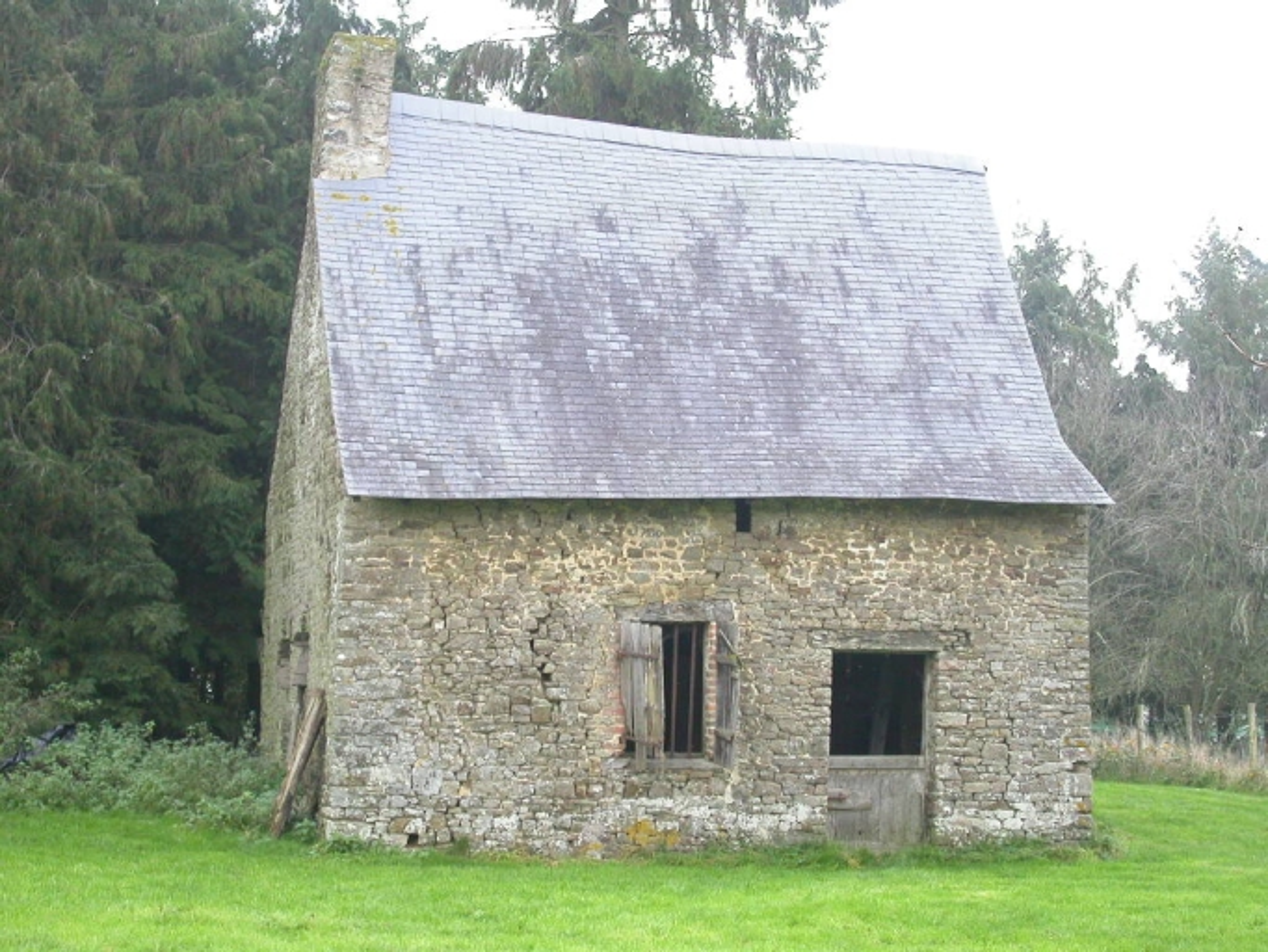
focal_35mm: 82
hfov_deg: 23.8
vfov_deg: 18.0
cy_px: 476
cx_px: 634
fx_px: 3005
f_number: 3.6
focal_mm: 17.1
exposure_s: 1/60.3
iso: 200
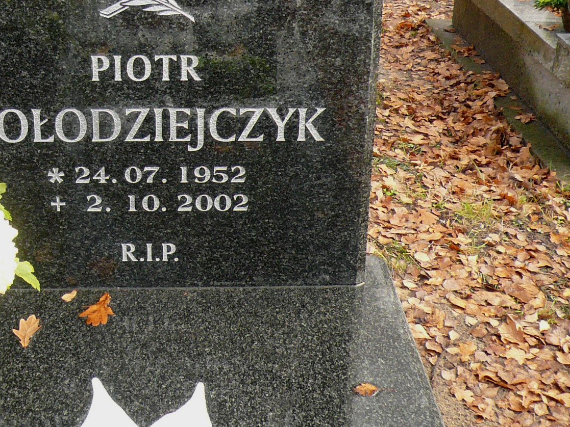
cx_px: 209
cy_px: 161
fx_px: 1037
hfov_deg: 30.6
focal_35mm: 63
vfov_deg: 23.2
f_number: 2.8
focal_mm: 4.7
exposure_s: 1/100
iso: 100
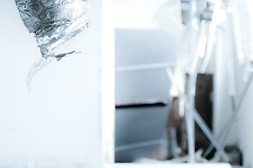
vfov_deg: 5.4
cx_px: 139
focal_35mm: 254
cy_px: 93
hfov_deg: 8.1
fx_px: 1783
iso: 1600
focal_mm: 70
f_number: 2.8
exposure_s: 1/80
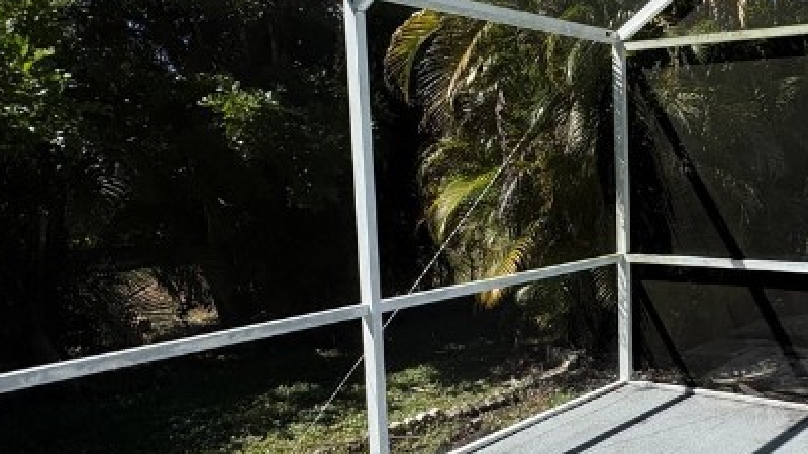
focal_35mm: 39
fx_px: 836
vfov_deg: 30.4
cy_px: 232
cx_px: 687
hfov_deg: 47.7
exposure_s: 1/1323
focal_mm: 2.22
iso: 50
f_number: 2.2
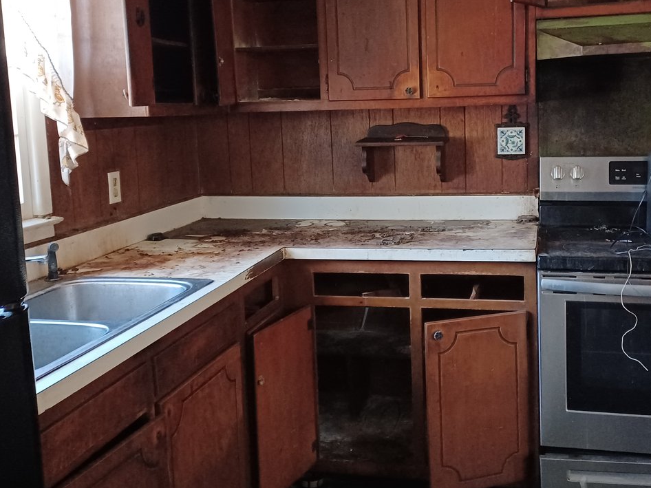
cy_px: 189
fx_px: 752
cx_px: 377
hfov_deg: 46.6
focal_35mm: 40
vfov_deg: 35.8
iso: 640
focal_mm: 4.6
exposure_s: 1/24
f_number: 1.8
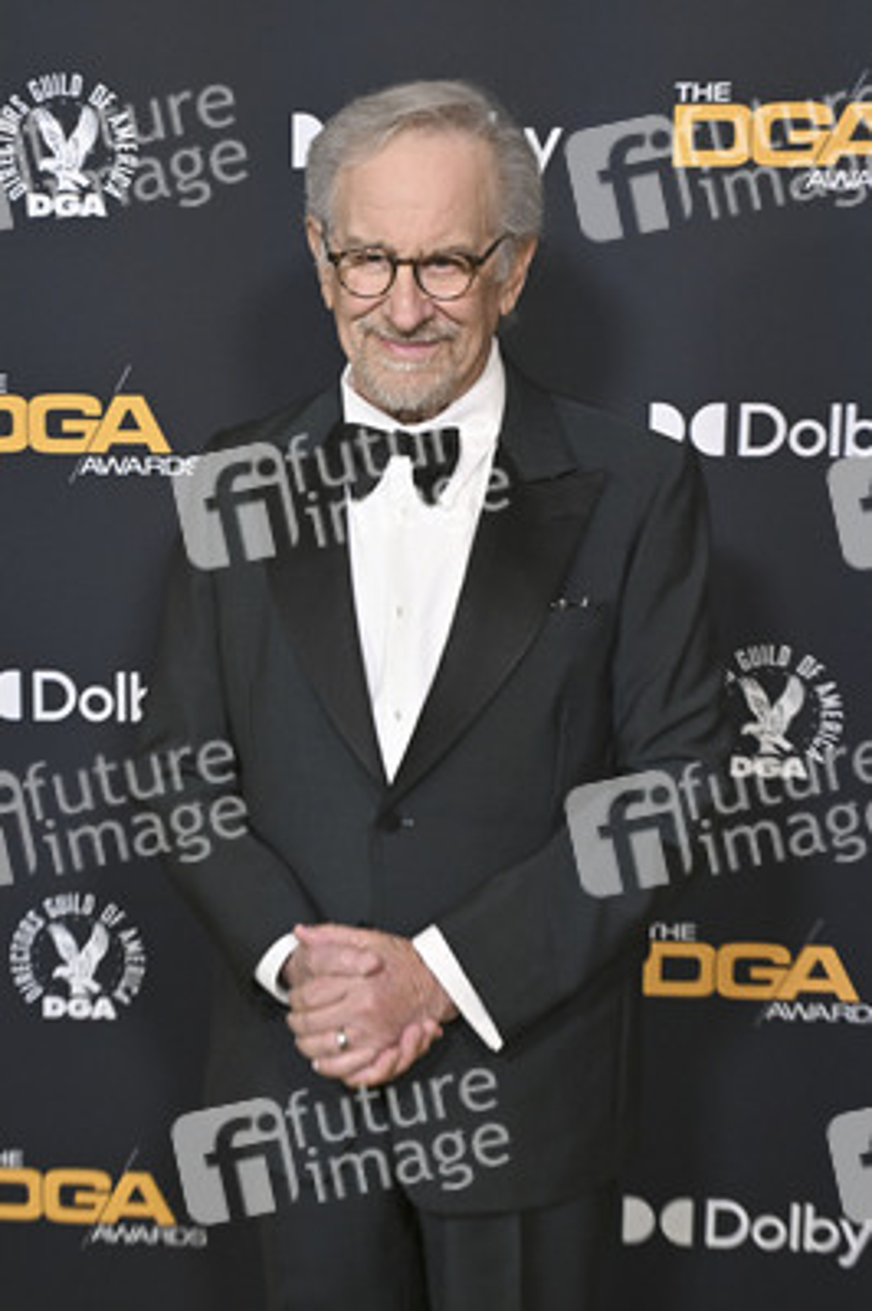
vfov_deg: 47.4
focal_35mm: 41
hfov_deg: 32.6
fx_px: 1492
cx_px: 436
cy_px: 656
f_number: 6.3
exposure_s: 1/320
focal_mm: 41
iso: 2500
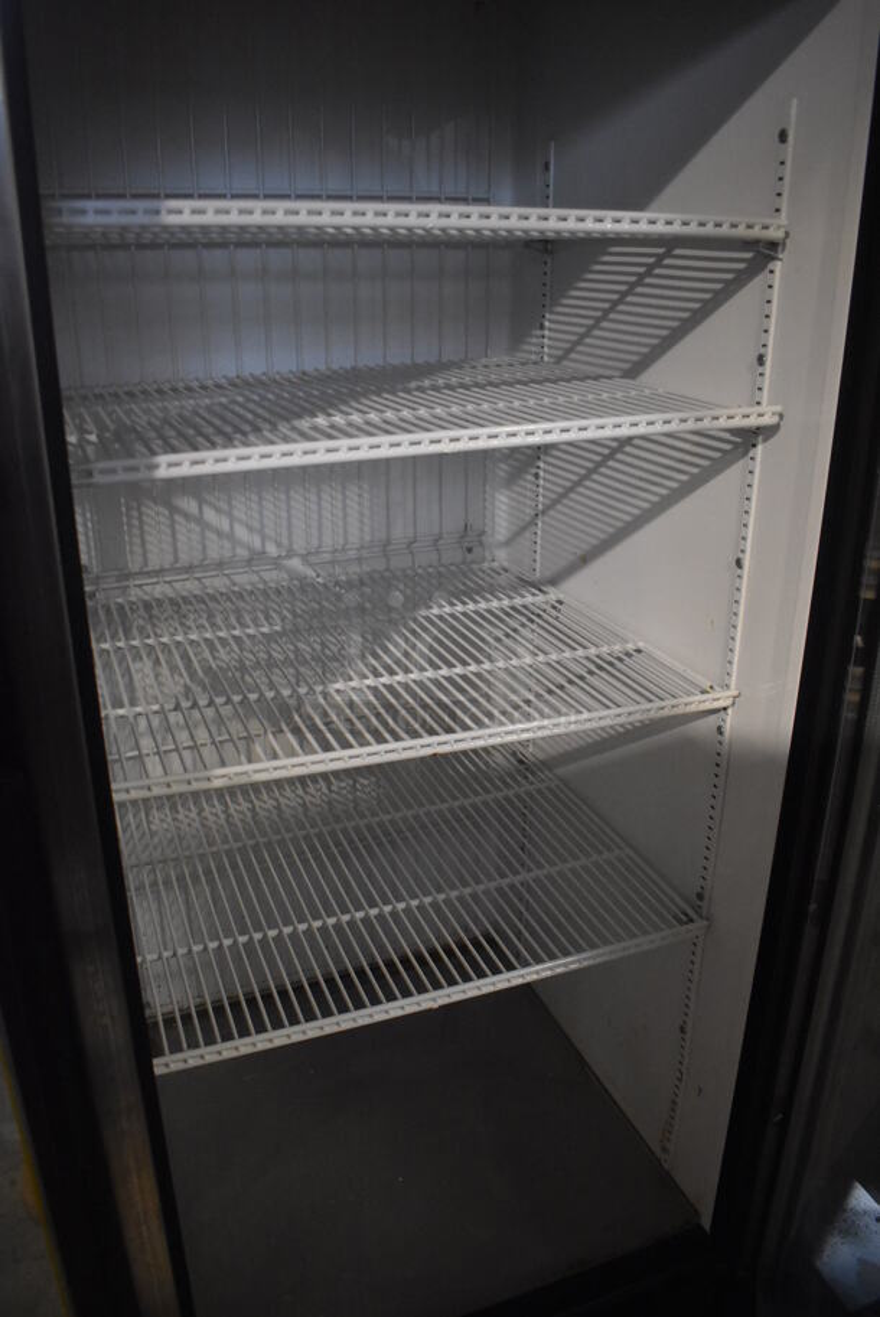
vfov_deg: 67.3
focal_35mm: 27
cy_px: 658
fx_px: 988
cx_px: 440
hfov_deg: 48.0
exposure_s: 1/125
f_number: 3.5
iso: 4000
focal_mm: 18
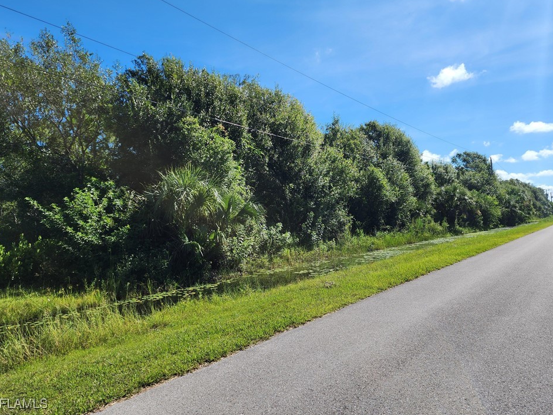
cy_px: 191
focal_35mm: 25
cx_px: 276
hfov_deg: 69.4
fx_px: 399
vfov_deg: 54.8
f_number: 1.8
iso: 12
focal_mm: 6.4
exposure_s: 1/1195
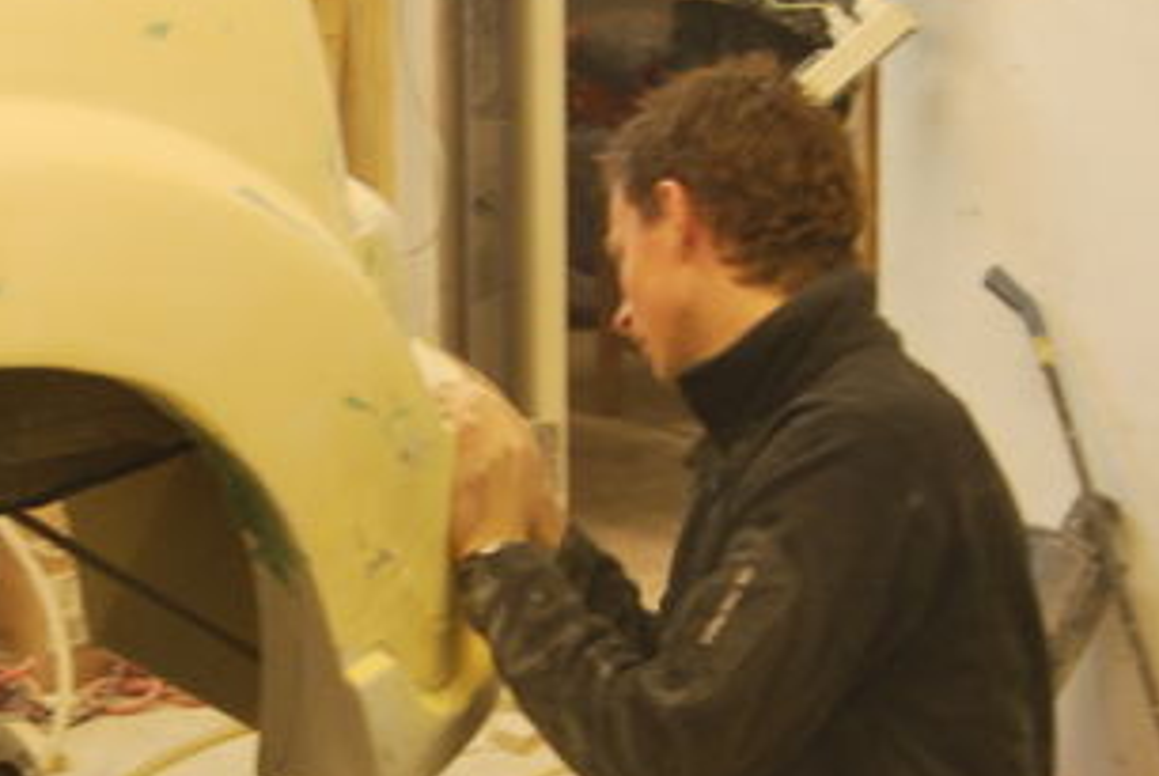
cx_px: 227
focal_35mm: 141
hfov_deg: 14.4
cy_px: 541
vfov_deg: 9.7
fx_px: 4547
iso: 400
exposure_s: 1/20
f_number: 5.3
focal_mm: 45
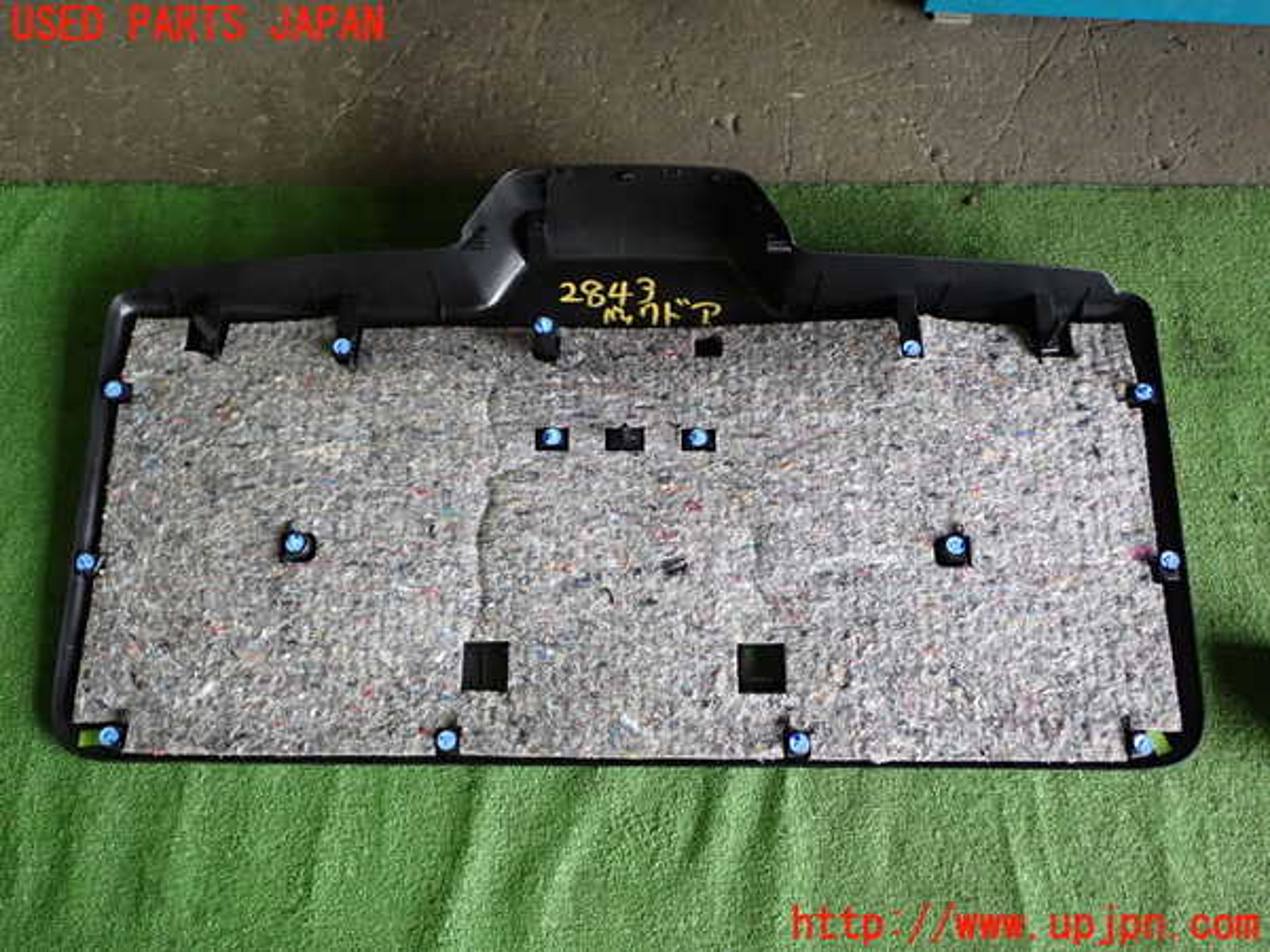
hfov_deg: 60.0
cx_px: 635
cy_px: 476
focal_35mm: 30
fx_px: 1101
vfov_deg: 46.8
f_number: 2.3
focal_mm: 5.4
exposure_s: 1/30
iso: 250
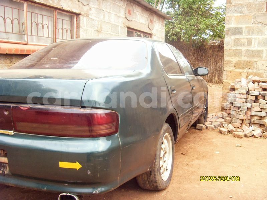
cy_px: 100
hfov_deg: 47.9
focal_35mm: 39
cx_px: 134
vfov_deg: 36.8
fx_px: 301
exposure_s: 1/45
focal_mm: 6.6
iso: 200
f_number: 3.5
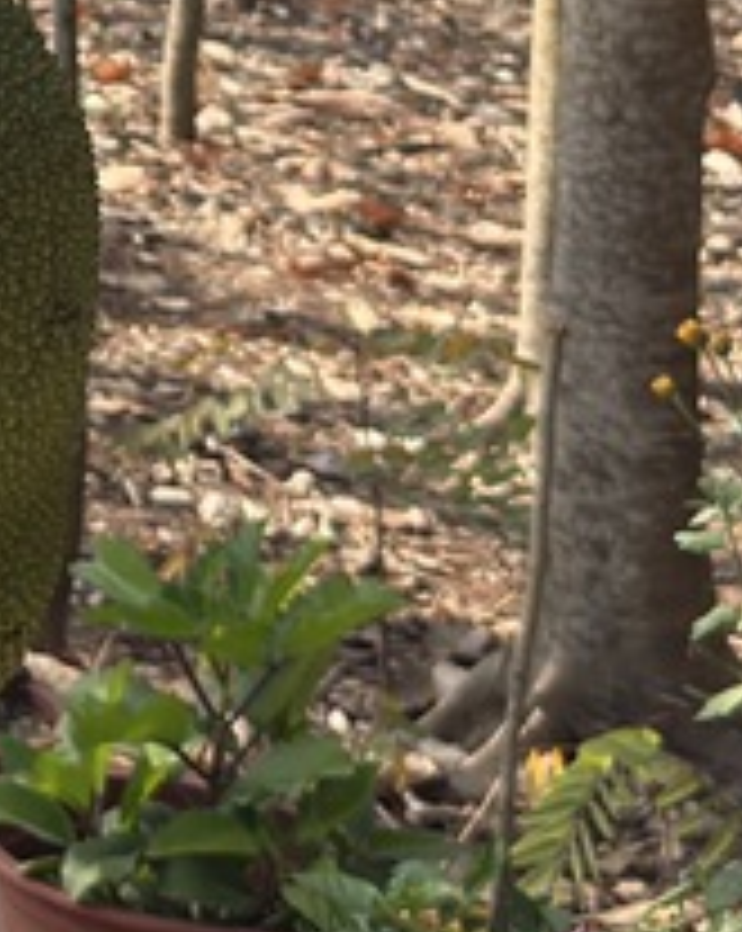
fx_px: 4787
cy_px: -414
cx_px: -922
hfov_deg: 8.3
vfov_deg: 10.7
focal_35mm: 174
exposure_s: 1/1091
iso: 80
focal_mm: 6.76
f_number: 1.78
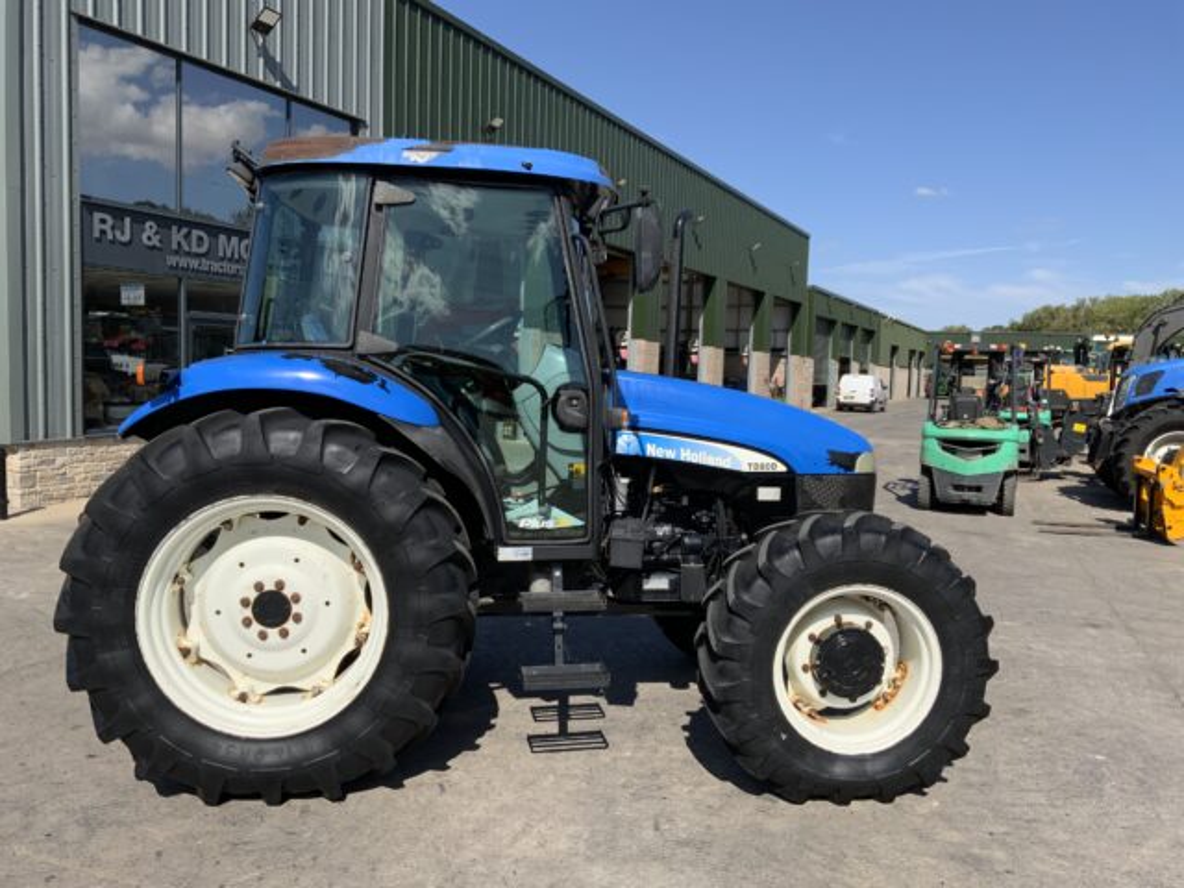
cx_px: 592
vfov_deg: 48.2
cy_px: 444
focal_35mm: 29
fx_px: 992
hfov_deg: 61.7
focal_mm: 3
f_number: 1.8
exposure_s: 1/1848
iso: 16
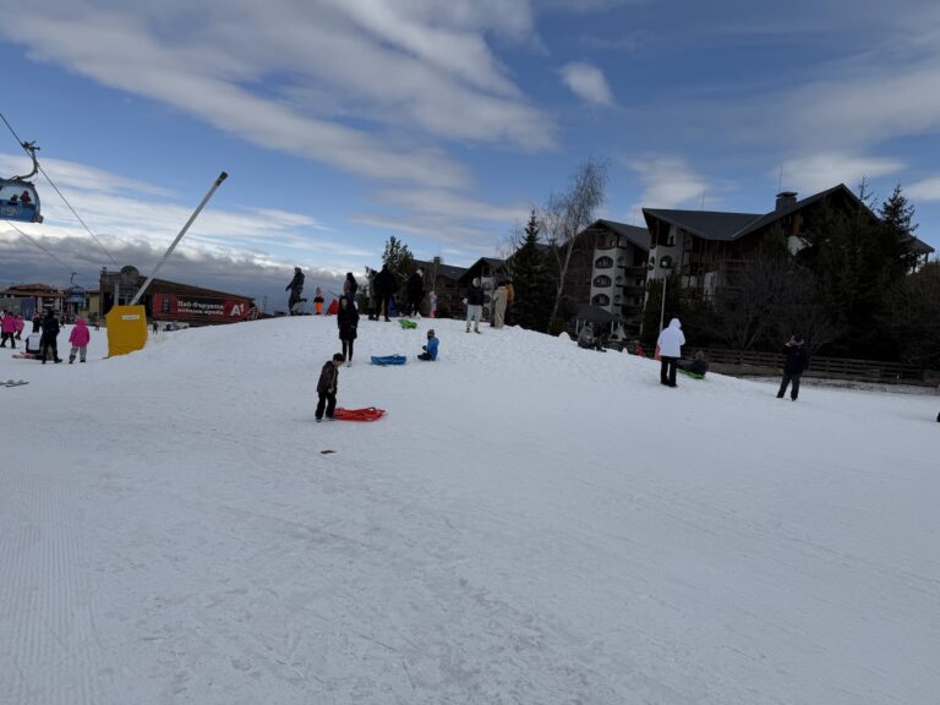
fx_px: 652
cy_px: 352
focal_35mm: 24
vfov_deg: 56.8
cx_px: 470
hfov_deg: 71.6
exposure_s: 1/9091
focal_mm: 6.76
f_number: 1.78
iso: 80
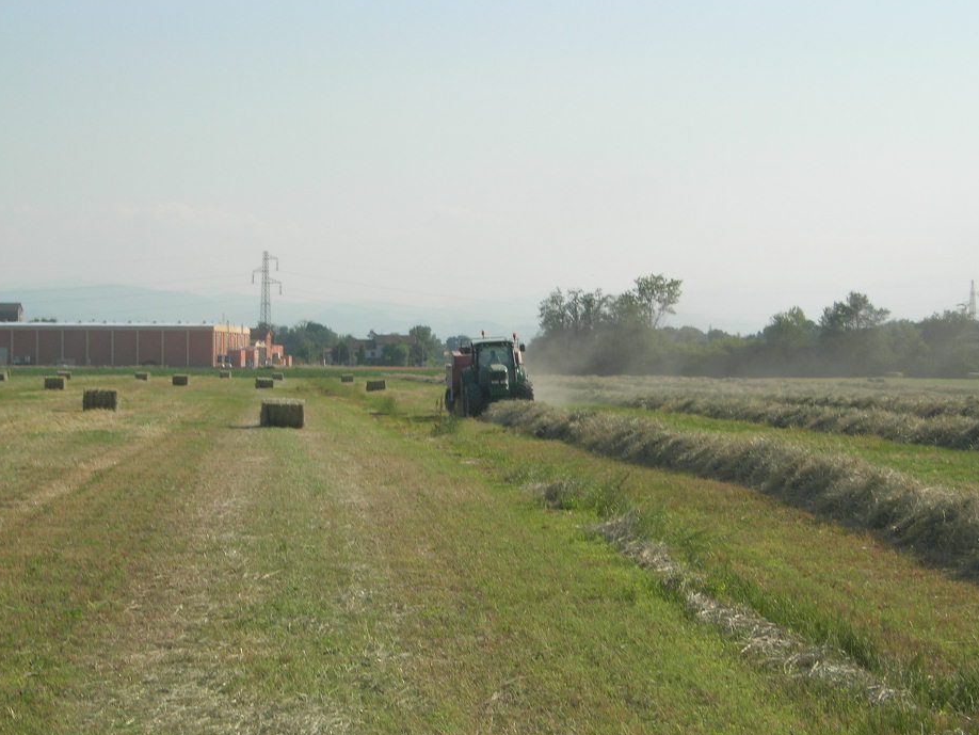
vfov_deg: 11.8
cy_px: 399
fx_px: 3564
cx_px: 492
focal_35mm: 126
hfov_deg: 15.6
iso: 64
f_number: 8.2
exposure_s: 1/225
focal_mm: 23.4
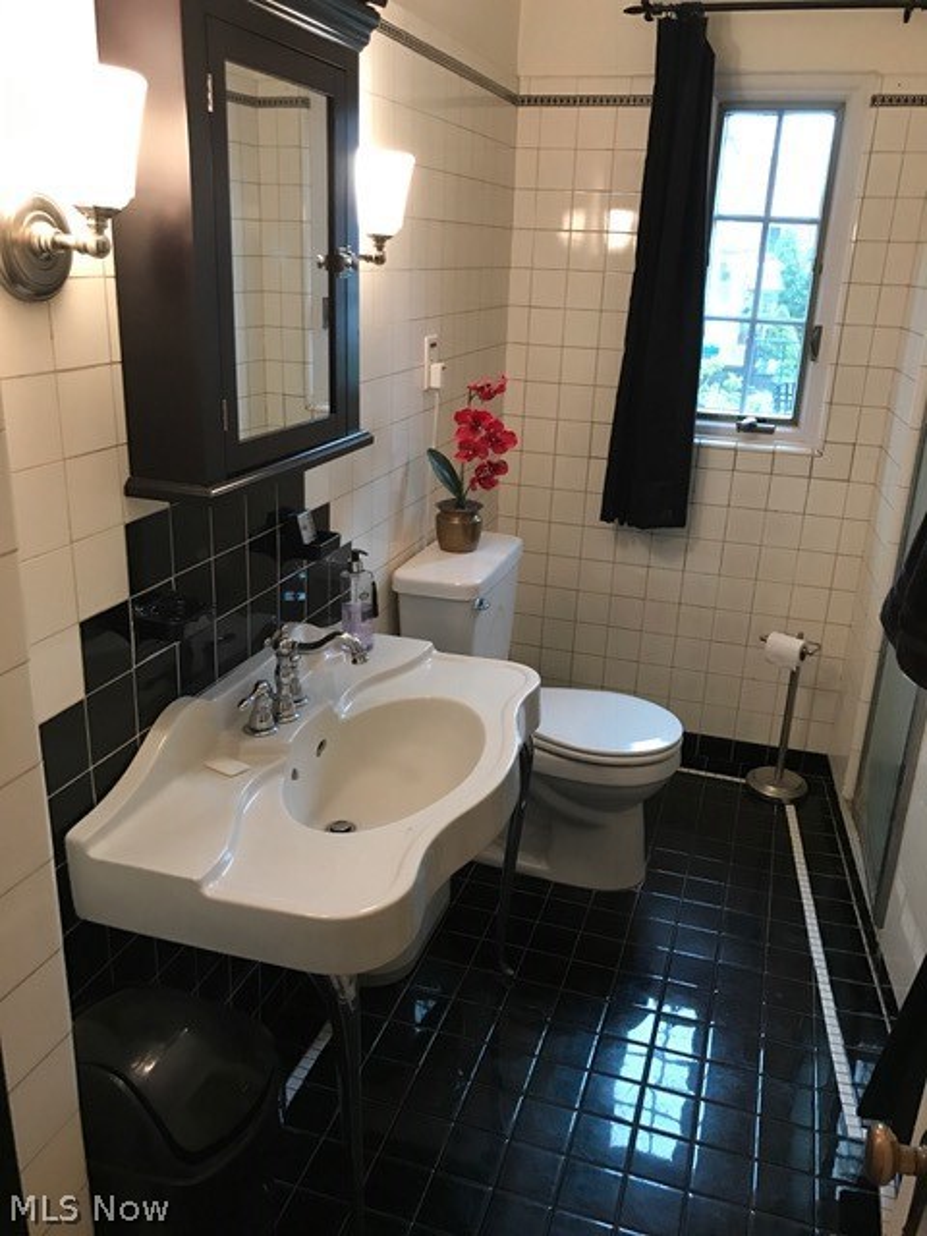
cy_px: 618
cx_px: 464
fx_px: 1000
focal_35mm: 28
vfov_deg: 63.4
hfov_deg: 49.7
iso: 64
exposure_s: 1/15
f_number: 1.8
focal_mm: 3.99
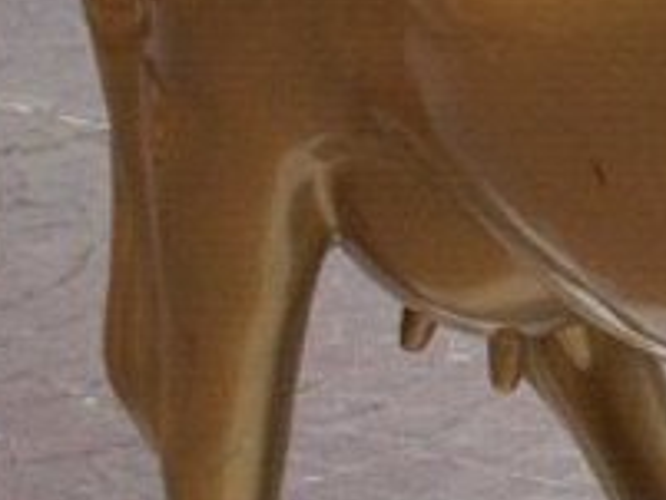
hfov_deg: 9.0
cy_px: -26
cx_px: 1387
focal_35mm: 206
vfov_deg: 7.2
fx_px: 3966
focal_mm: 6
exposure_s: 1/836
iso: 100
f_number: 4.5
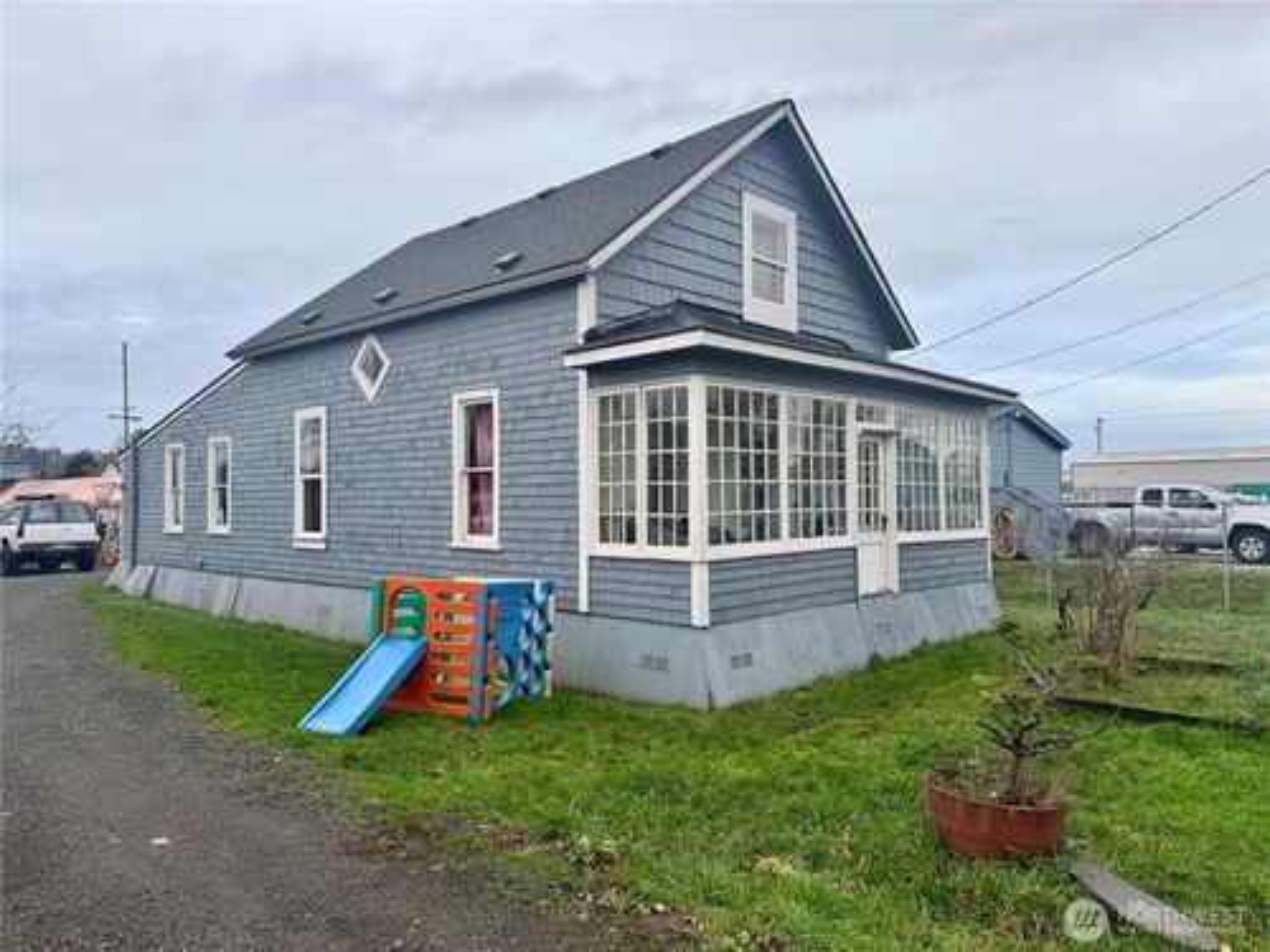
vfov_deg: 56.8
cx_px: 635
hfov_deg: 71.6
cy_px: 476
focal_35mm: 24
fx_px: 881
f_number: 1.78
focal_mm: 6.76
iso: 64
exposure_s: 1/121
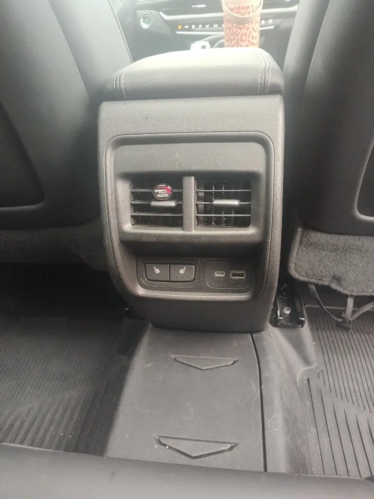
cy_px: 250
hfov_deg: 58.9
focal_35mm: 23
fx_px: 331
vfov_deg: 73.9
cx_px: 187
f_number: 1.8
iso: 491
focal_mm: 5.56
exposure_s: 1/120
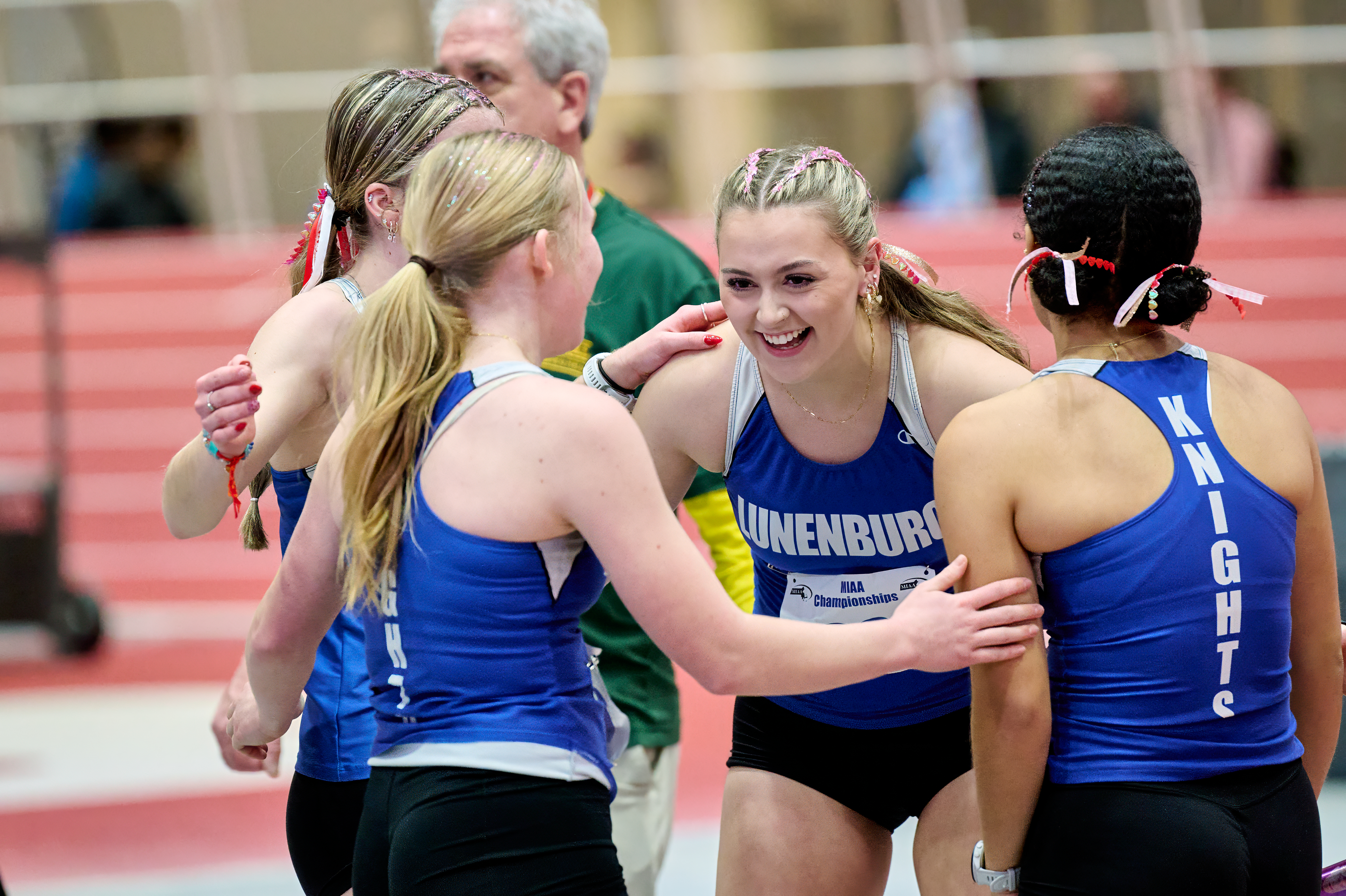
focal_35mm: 300
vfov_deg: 4.6
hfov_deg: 6.9
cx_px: 673
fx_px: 11213
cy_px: 448
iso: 3200
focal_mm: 200
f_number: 2.8
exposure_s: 1/1250
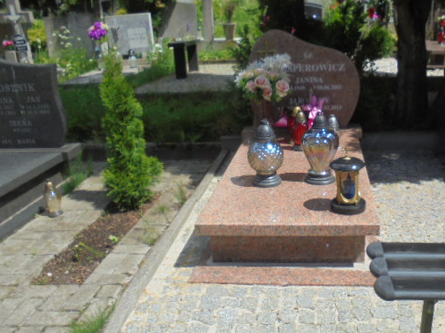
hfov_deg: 49.7
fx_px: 475
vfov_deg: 38.6
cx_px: 278
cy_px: 166
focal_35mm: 37
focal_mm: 5.3
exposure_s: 1/800
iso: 100
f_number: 3.7
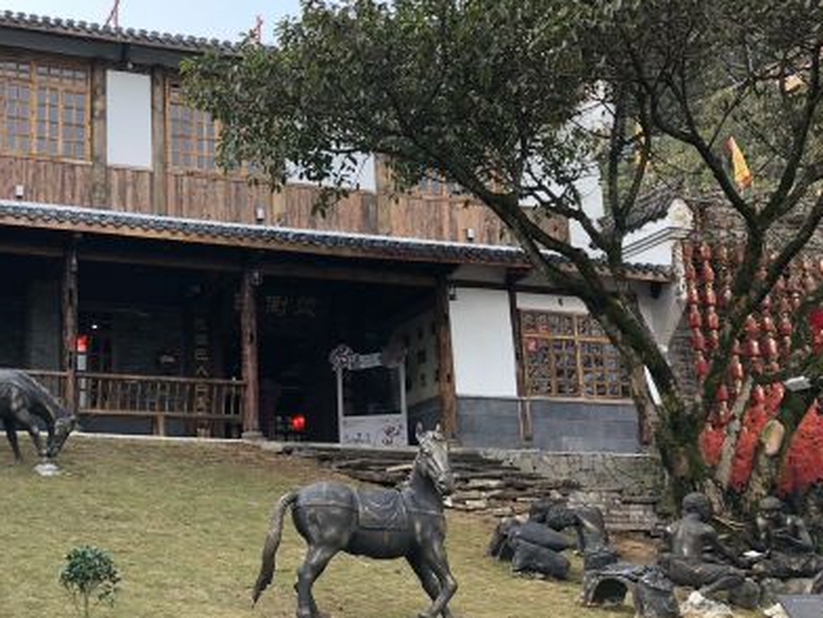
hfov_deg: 37.0
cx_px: 176
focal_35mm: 50
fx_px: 1189
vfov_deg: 29.1
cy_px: 344
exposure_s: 1/259
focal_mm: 4
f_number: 1.8
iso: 20
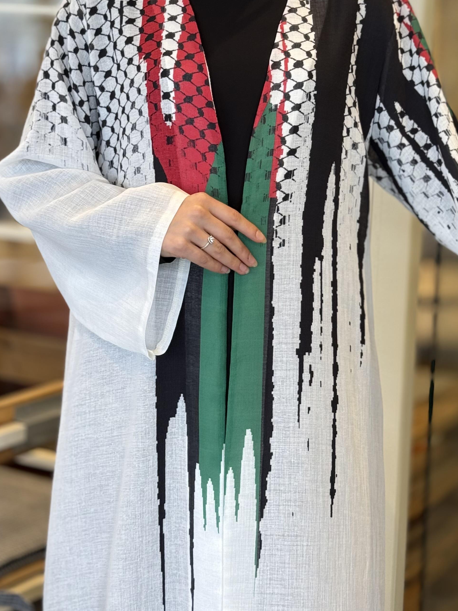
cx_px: 311
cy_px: 132
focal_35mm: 76
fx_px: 1341
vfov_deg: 25.3
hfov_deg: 19.3
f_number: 1.78
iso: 50
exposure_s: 1/50
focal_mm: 6.76
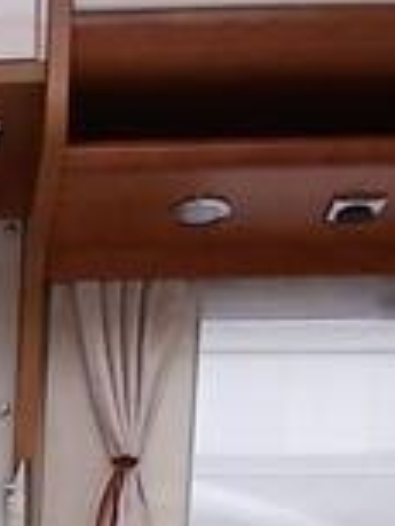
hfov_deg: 15.0
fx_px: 1352
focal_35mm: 89
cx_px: -258
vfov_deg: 18.8
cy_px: 839
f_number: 2.2
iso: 50
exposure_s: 1/131
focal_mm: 1.4
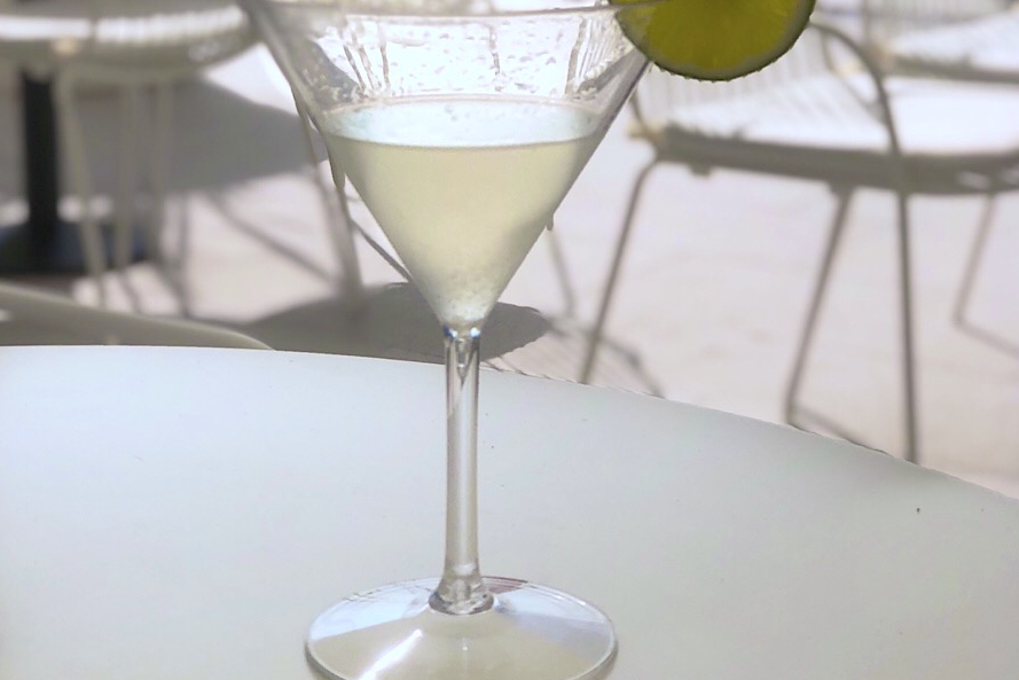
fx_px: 2265
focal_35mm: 80
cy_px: 127
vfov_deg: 16.9
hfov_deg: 25.4
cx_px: 514
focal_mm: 6.6
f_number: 2.8
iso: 20
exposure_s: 1/1919
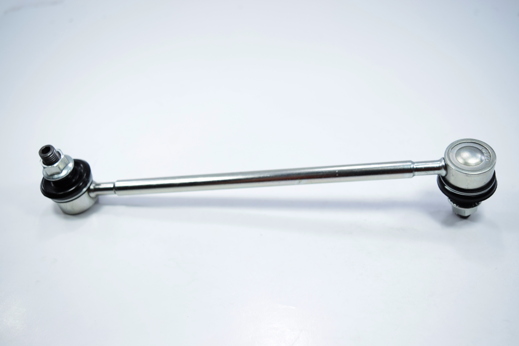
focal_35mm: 38
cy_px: 173
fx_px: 541
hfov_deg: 51.3
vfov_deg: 35.5
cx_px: 260
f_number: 4.5
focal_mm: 25
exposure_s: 1/200
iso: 500
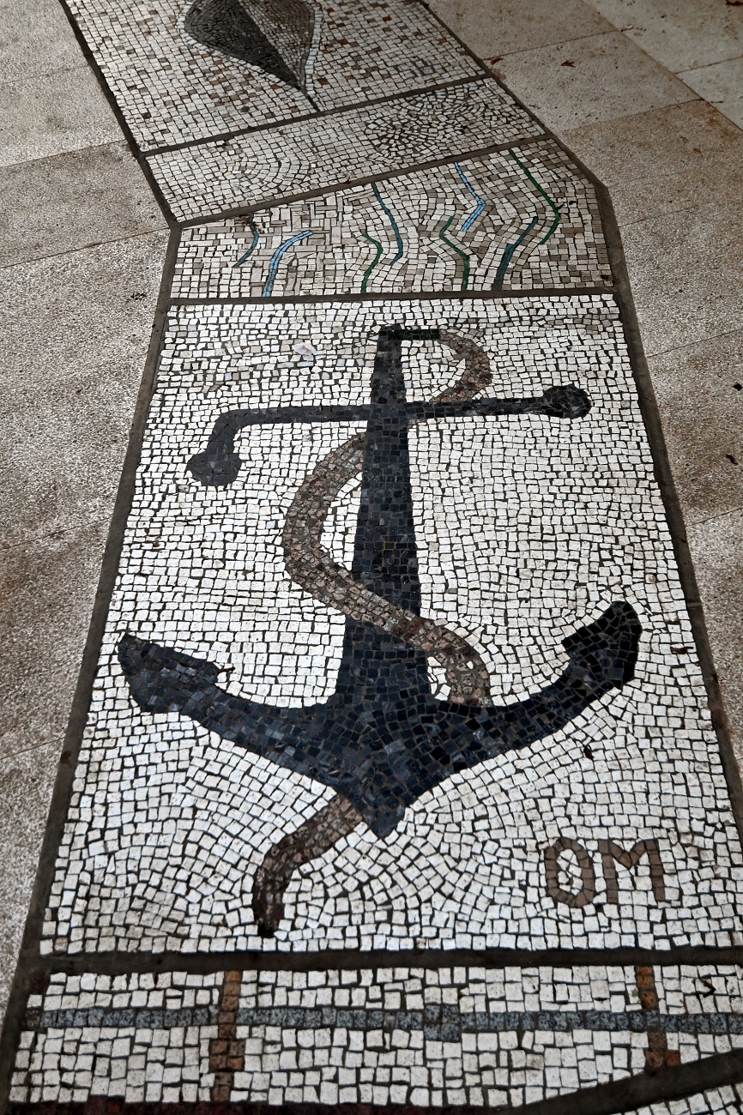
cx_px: 372
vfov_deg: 53.1
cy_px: 558
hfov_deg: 36.9
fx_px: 1115
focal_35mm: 36
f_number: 4
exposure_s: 1/125
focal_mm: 24
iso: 400
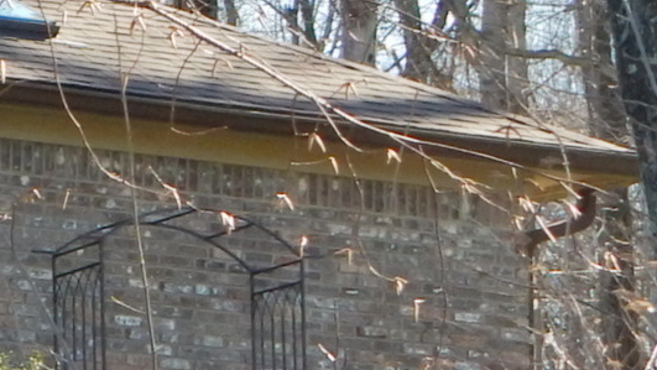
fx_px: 4722
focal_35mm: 271
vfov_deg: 4.5
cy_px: 7
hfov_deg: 7.5
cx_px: -805
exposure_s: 1/400
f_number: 3.6
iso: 125
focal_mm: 7.7
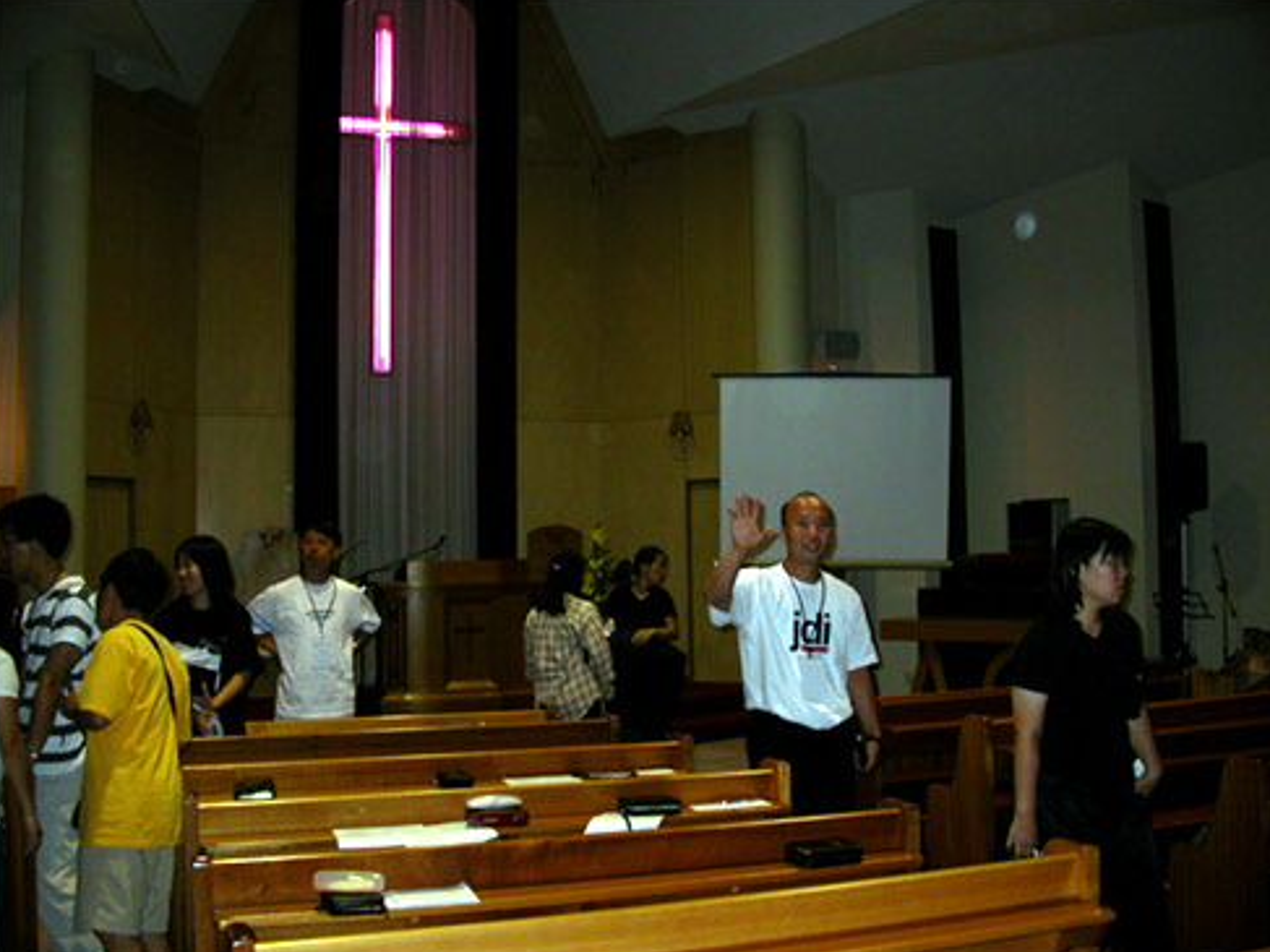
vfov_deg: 36.8
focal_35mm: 39
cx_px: 636
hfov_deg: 47.9
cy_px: 476
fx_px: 1430
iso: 100
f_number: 2.6
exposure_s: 1/60
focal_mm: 7.85
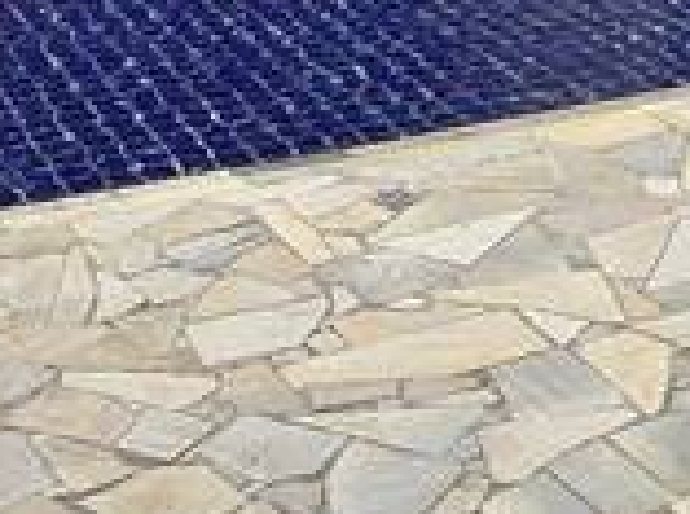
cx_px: 606
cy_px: -308
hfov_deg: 23.1
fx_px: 1651
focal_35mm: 83
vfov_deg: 15.9
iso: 50
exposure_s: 1/3737
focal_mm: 2.2
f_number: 2.2
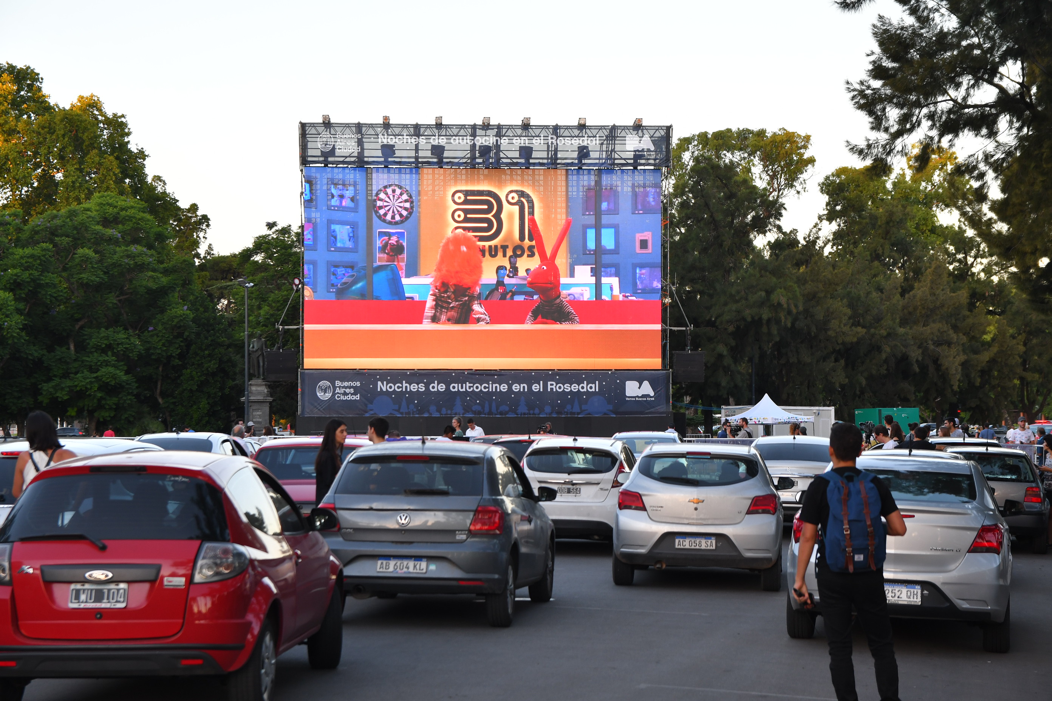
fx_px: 2191
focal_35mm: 75
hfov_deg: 27.0
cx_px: 526
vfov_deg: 18.2
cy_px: 350
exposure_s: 1/200
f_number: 4
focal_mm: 50
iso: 250
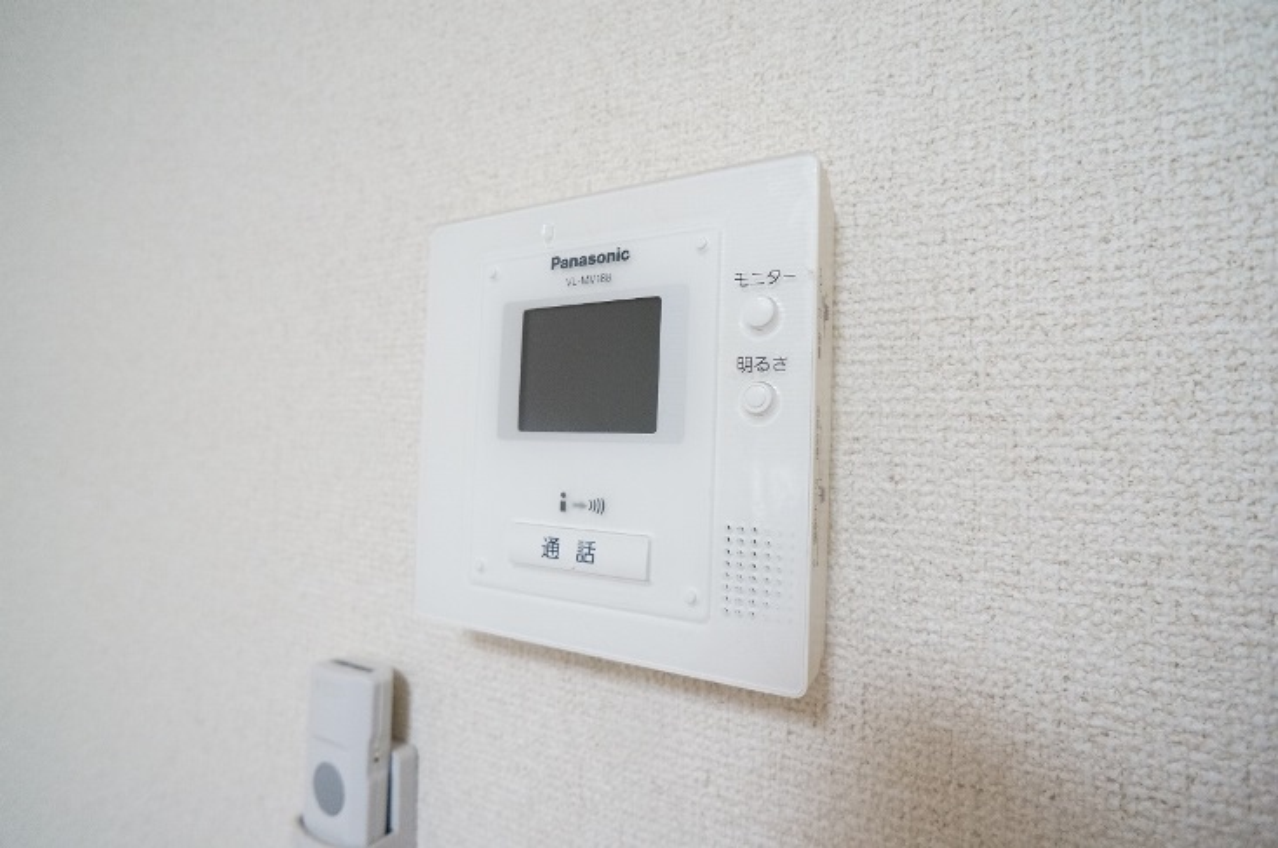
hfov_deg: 73.8
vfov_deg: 53.0
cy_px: 424
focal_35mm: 24
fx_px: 851
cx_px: 639
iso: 1600
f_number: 4
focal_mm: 16
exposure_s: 1/60
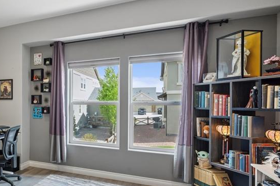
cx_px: 35
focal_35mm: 29
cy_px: 106
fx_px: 225
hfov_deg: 56.3
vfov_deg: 44.9
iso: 250
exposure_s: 1/8
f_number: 10
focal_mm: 15.5
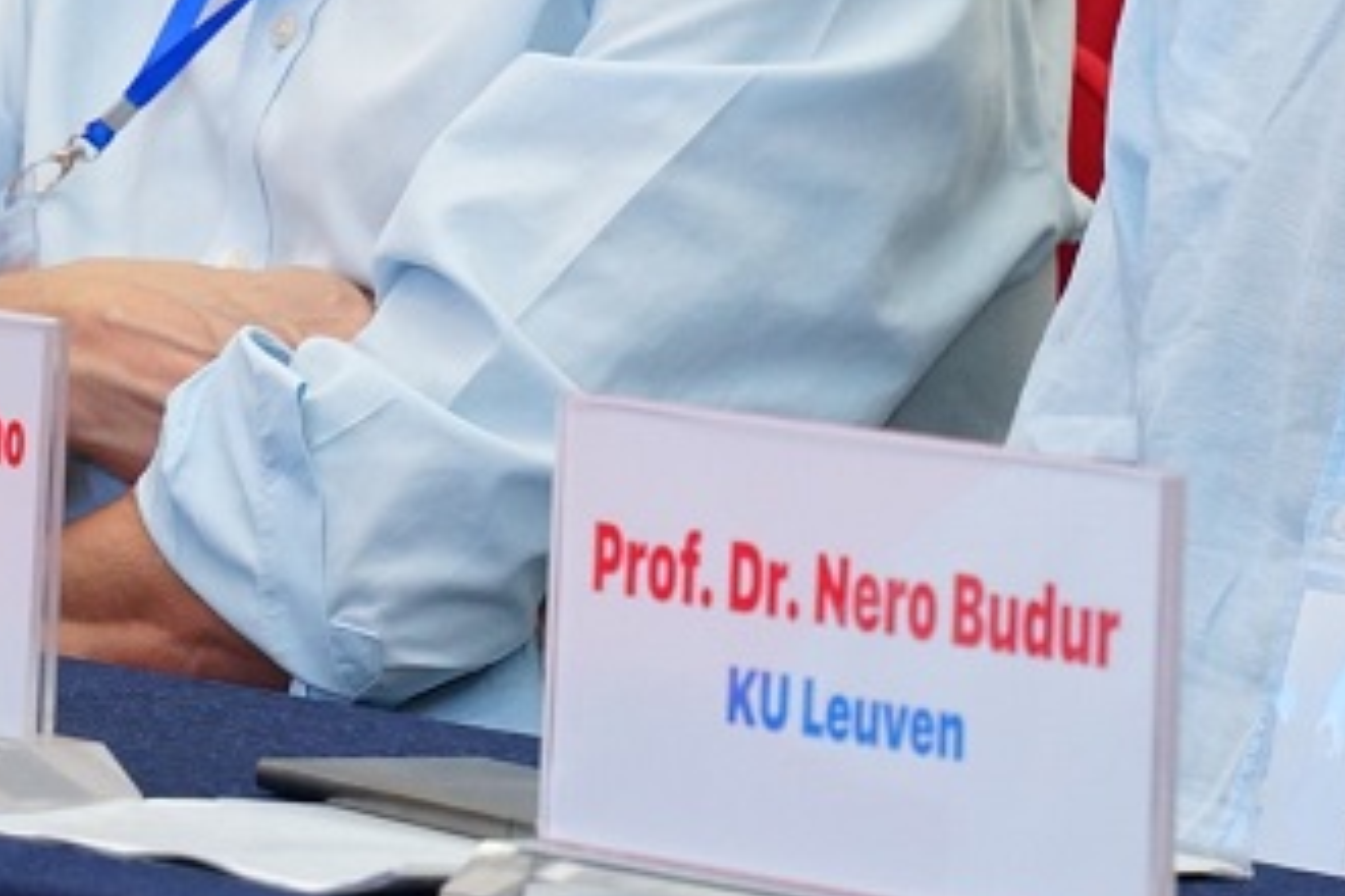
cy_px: -257
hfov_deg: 6.0
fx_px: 12926
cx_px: 461
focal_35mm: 346
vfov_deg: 4.0
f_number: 8
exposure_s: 1/100
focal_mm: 127
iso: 2500
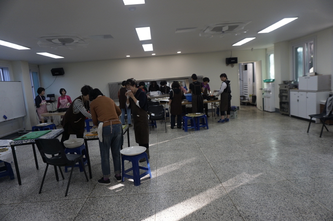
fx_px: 222
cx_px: 166
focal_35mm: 24
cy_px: 110
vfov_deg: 53.0
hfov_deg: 73.8
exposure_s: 1/160
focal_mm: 16
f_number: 4
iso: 400
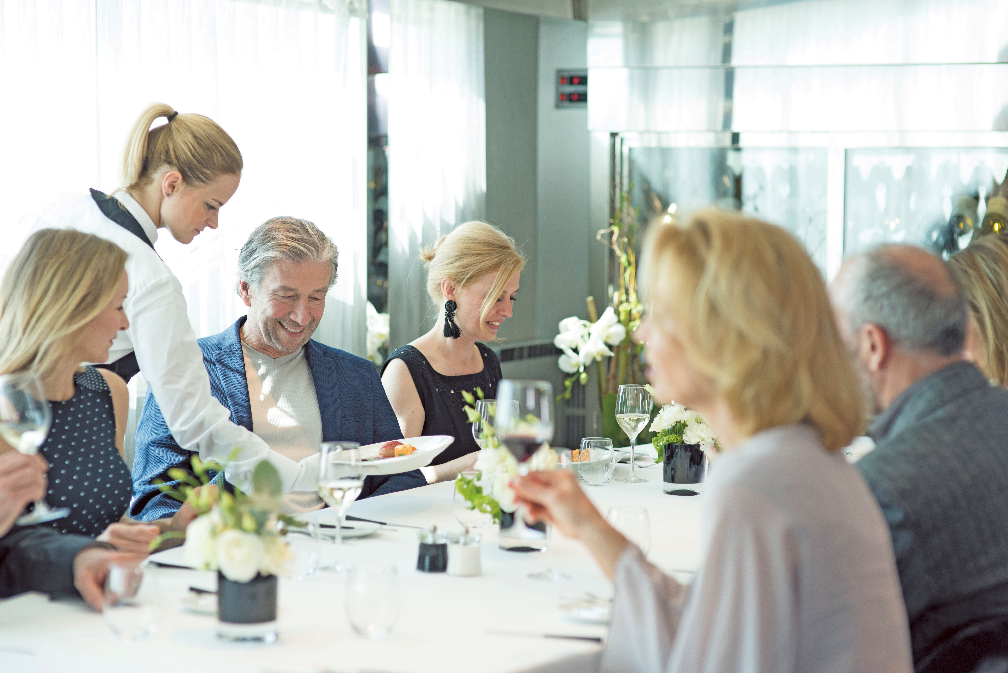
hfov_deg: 23.9
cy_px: 336
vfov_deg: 16.1
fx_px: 2381
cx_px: 504
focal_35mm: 85
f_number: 2.8
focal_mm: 85
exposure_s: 1/250
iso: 400
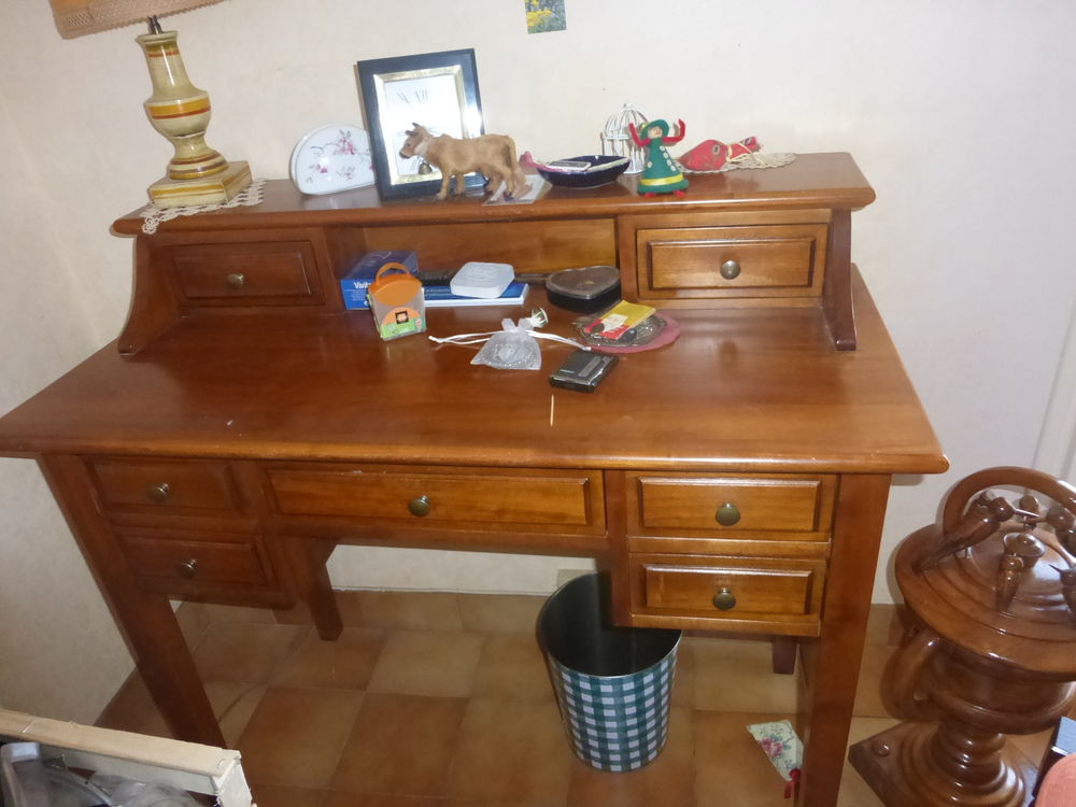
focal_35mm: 25
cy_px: 404
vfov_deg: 54.9
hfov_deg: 69.4
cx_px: 538
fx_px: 777
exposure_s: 1/60
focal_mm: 4.3
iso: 800
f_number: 3.3
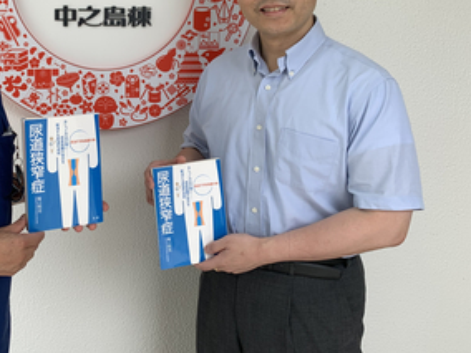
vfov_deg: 32.2
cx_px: 98
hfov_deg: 41.2
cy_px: 85
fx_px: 599
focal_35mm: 44
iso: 25
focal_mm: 4.25
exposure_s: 1/452
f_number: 1.8
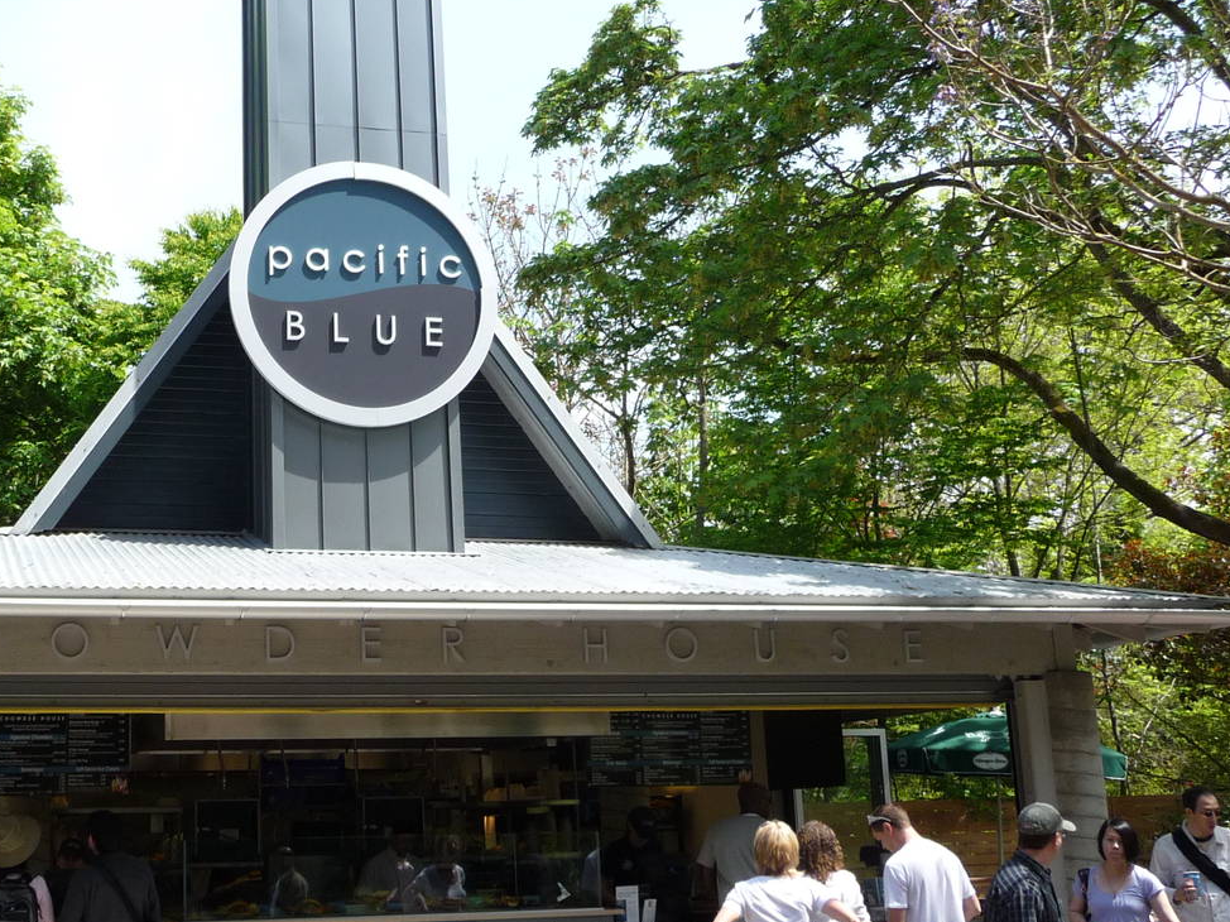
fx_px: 1634
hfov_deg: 40.2
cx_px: 325
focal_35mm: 46
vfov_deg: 31.5
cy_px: 466
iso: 125
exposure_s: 1/500
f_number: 3.3
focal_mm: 4.7
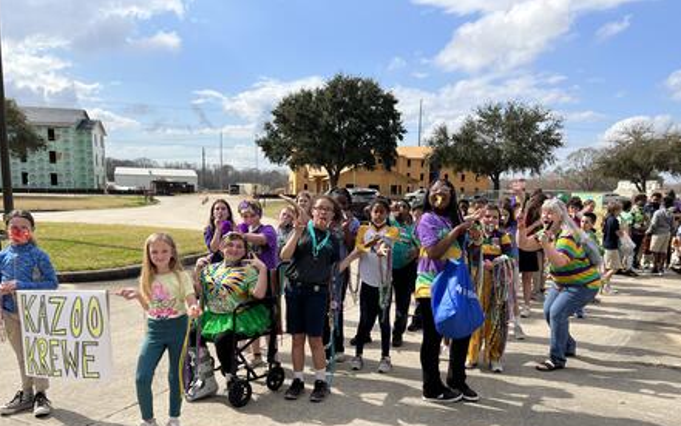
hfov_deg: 62.9
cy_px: 276
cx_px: 346
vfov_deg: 41.4
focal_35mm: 30
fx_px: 557
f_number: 1.5
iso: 50
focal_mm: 5.7
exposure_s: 1/4274
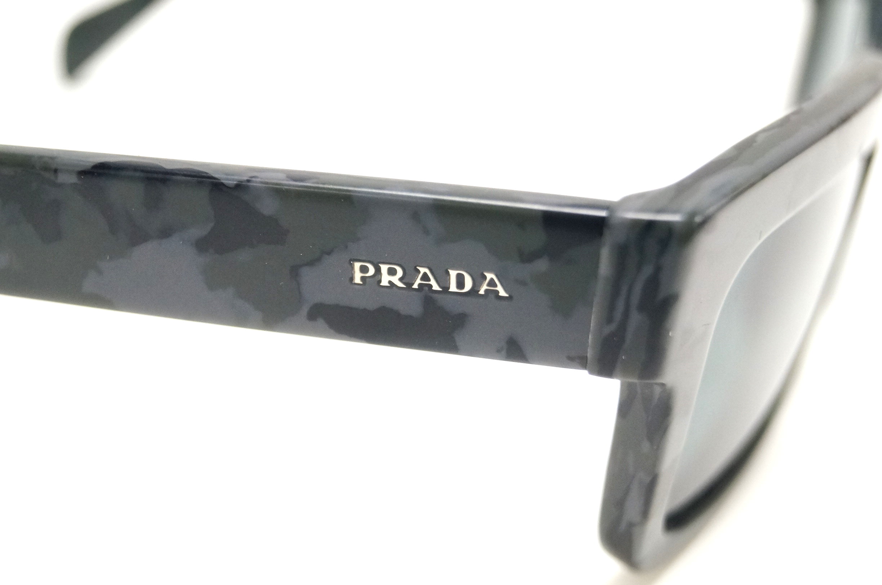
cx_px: 441
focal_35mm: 68
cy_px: 292
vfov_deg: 20.1
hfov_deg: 29.9
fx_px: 1651
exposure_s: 1/80
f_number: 5.6
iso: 1600
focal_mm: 45
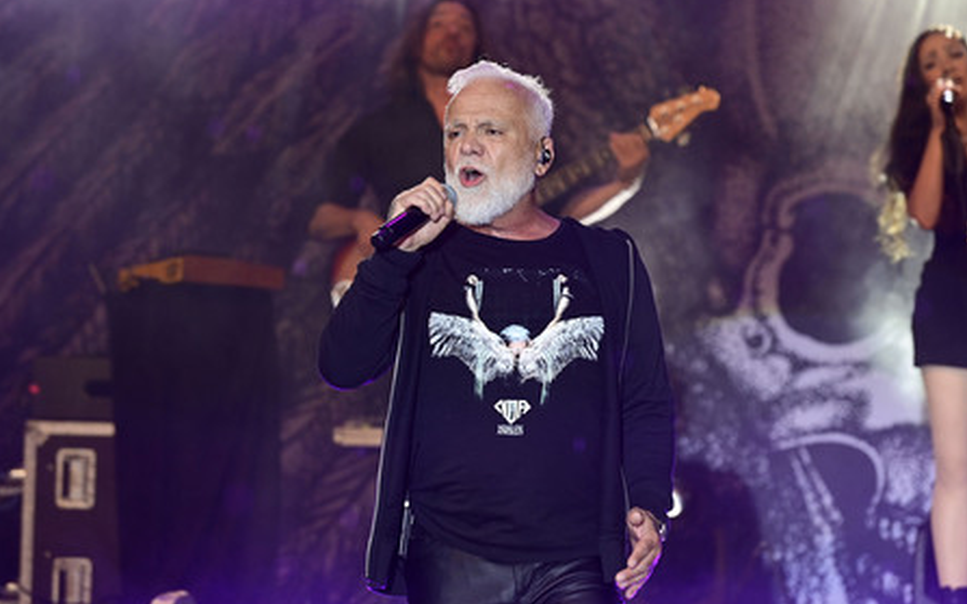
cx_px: 481
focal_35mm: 180
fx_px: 4742
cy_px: 294
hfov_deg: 11.6
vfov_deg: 7.3
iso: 1600
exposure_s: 1/500
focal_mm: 175
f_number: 4.5
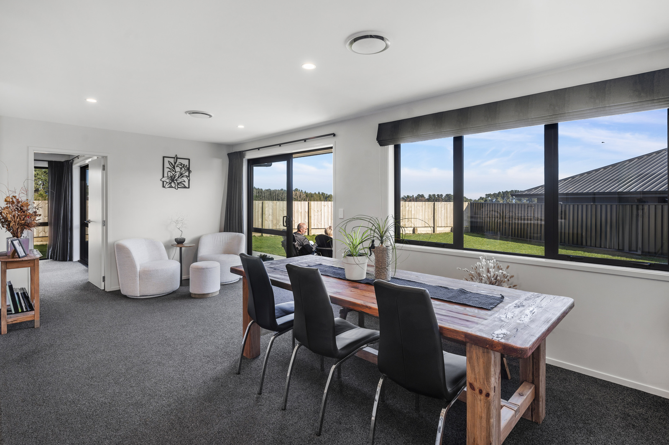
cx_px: 334
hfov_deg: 91.6
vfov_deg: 68.8
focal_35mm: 18
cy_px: 222
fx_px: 325
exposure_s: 1/20
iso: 100
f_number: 7.1
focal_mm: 17.5
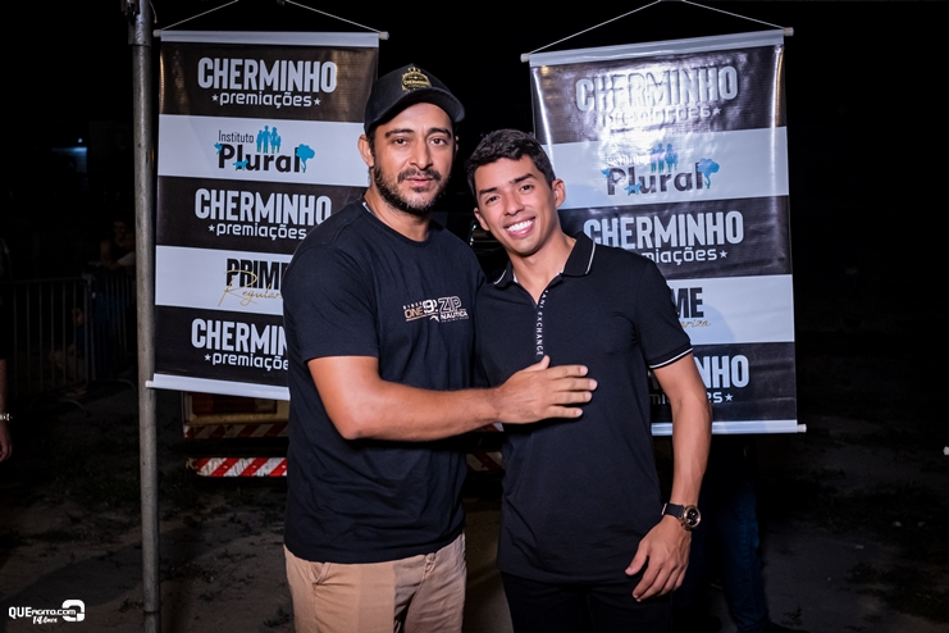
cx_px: 474
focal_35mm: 36
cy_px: 316
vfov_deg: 36.9
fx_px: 949
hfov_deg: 53.1
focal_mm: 24
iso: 2000
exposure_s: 1/250
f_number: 2.8
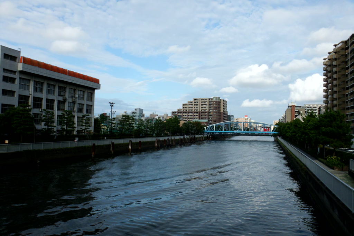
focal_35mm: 28
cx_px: 177
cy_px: 118
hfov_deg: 65.5
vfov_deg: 46.4
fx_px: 275
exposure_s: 1/789
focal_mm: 5
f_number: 4.5
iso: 100
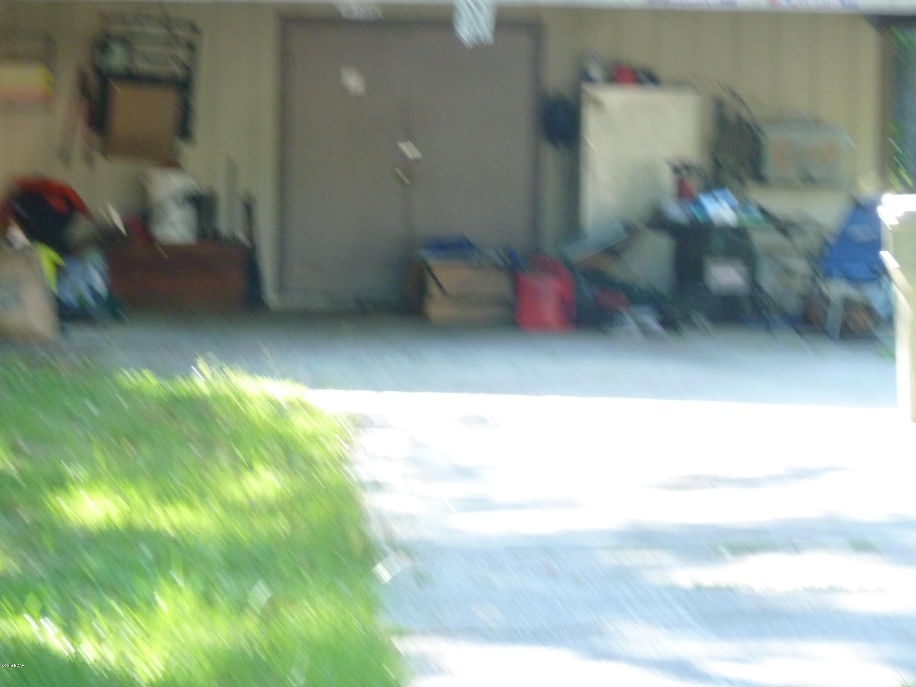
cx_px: 458
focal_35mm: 225
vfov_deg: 6.6
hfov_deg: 8.8
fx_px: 5954
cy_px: 344
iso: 320
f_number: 4.6
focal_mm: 37
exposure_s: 1/50
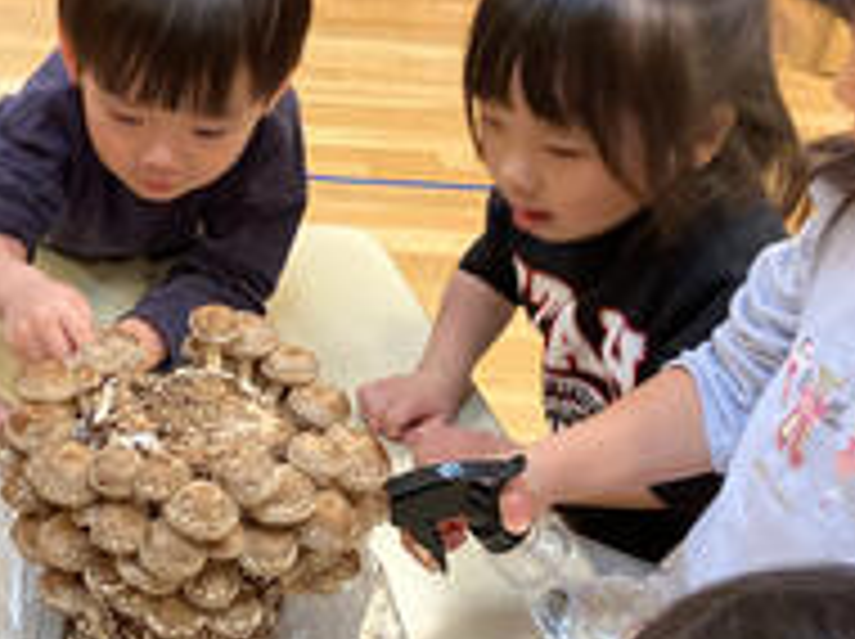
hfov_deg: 31.3
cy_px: 333
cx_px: 99
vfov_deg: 24.8
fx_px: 1455
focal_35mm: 59
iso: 100
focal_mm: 3.99
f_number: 1.8
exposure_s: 1/50
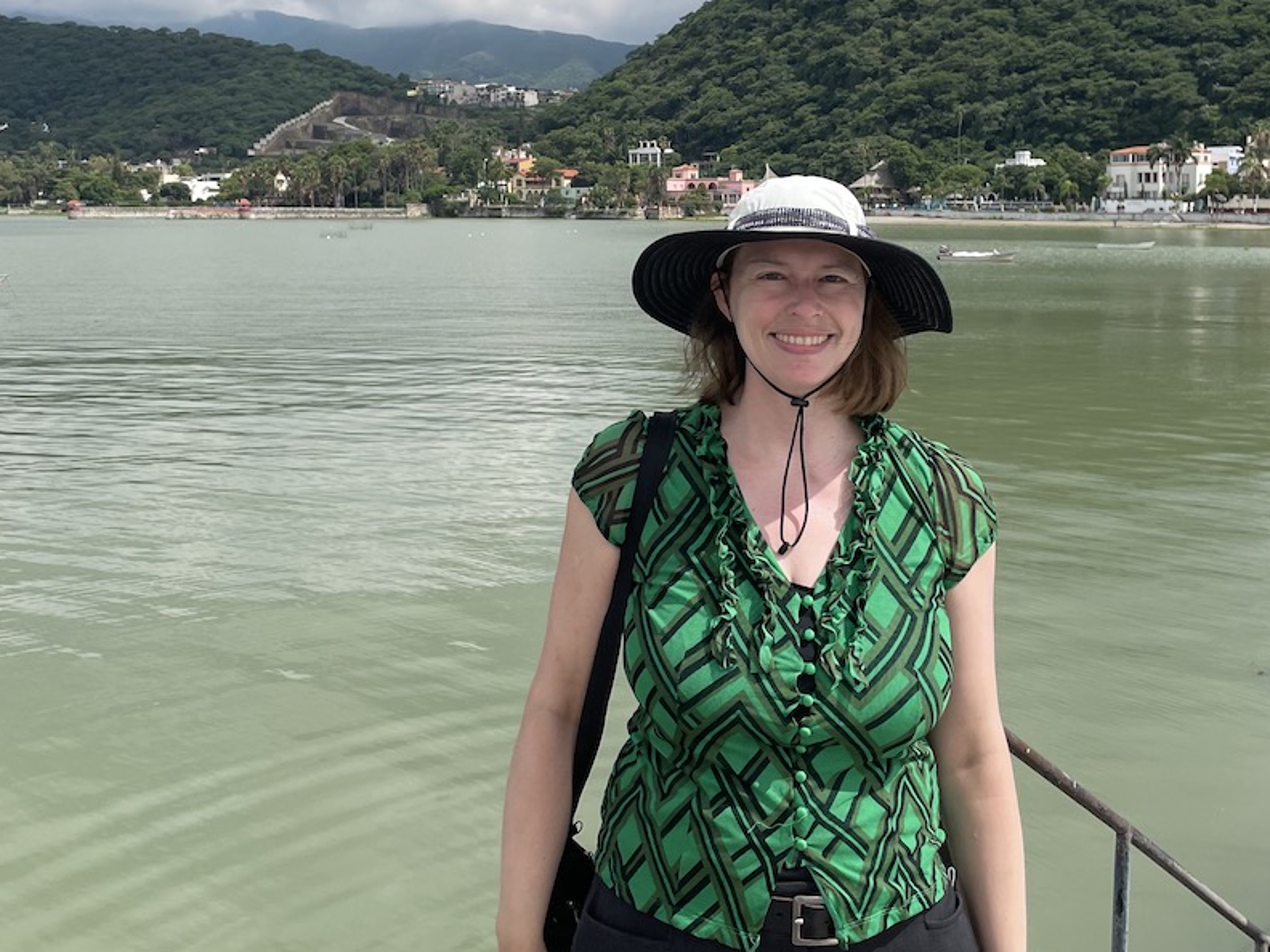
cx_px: 673
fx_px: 1541
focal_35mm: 42
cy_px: 282
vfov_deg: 33.9
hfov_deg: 44.8
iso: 32
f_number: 1.6
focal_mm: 4.2
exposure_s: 1/4651
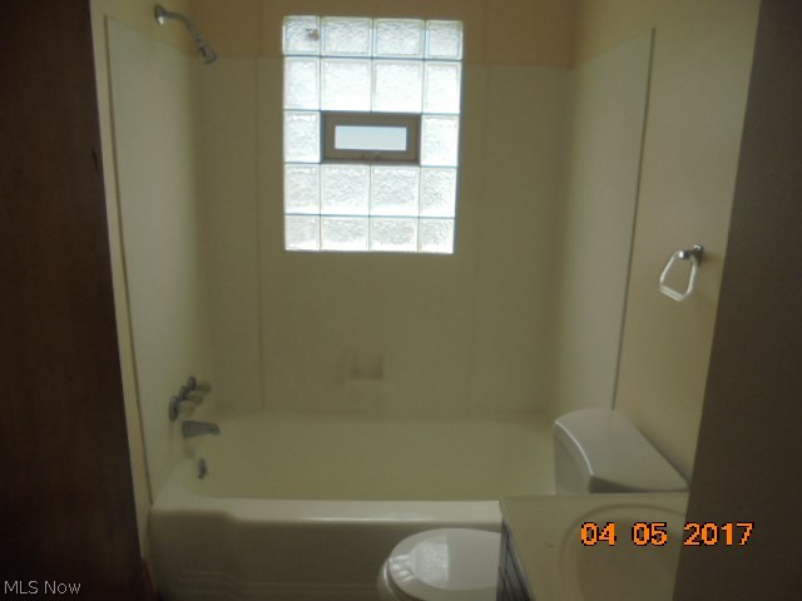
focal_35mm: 26
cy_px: 300
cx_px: 401
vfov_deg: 53.1
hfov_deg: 67.3
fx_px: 602
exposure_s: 1/100
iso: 100
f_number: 3.5
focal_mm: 4.6
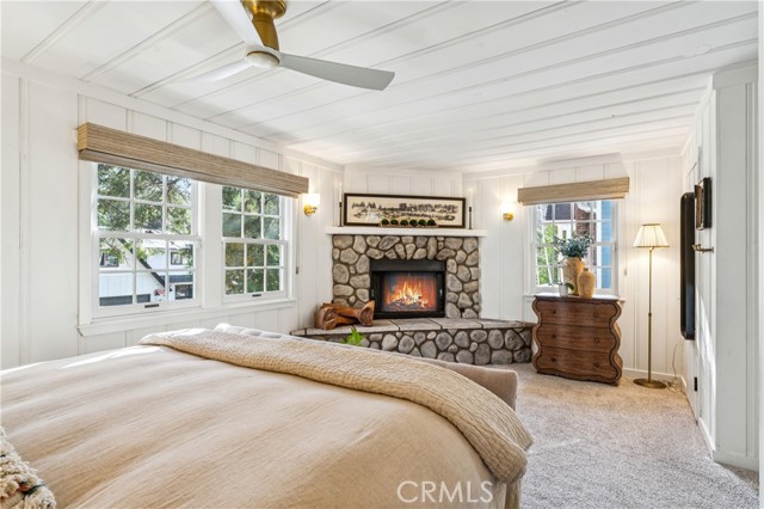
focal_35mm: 18
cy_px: 254
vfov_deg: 67.6
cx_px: 382
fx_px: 380
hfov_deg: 90.4
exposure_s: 1/1.25
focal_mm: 17.9
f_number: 13
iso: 100
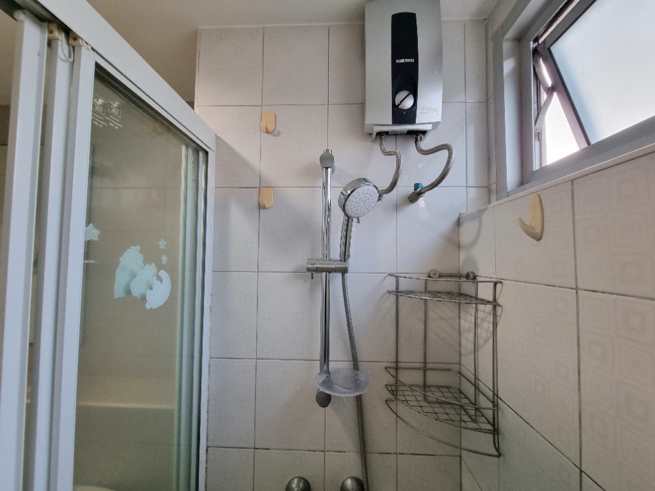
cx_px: 328
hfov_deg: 106.2
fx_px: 246
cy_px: 246
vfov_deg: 89.9
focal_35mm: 13
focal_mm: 2.2
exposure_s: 1/50
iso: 200
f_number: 2.2
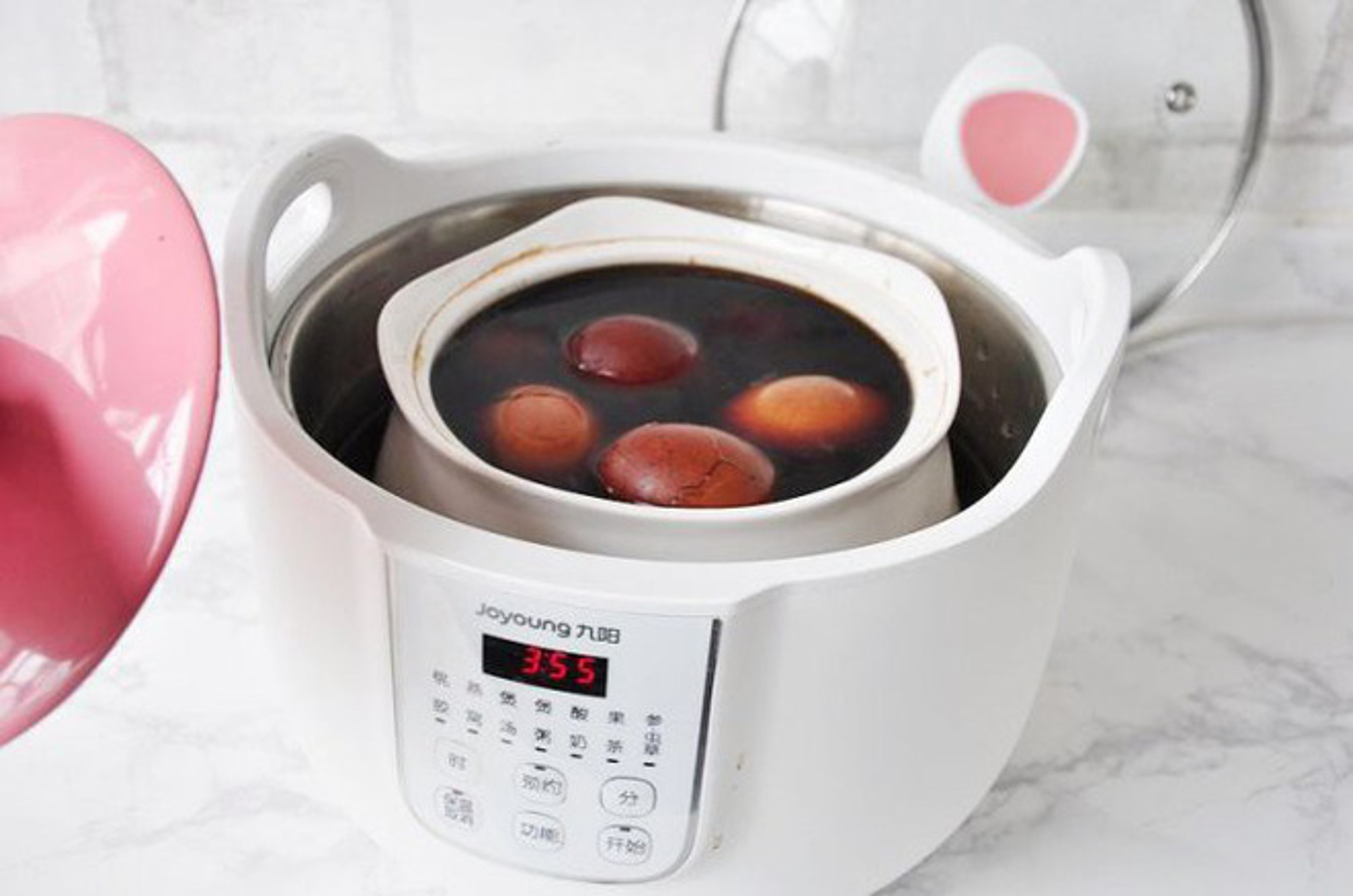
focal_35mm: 57
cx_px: 676
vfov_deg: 23.7
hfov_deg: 35.1
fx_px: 2138
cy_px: 448
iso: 640
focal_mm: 38
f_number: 5.6
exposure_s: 1/50
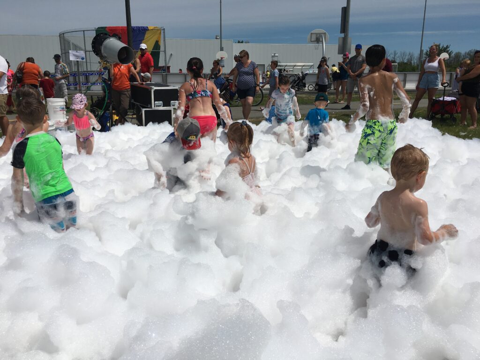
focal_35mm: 29
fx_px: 402
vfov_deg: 48.2
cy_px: 180
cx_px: 240
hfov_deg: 61.7
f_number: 2.2
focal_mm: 4.15
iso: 25
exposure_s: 1/5495
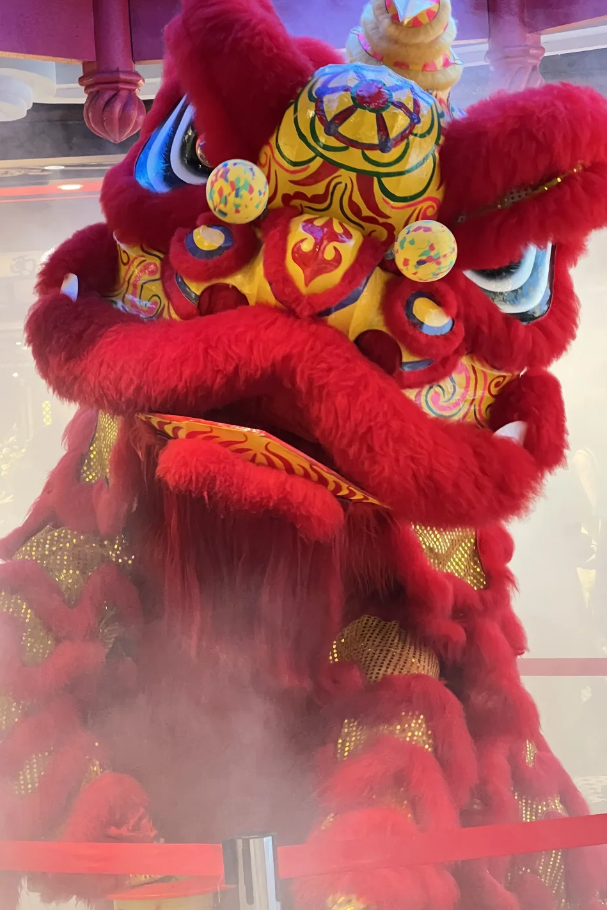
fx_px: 2049
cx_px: 324
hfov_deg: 16.8
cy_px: 459
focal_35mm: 81
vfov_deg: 25.1
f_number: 2.8
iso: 500
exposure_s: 1/50
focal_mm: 9
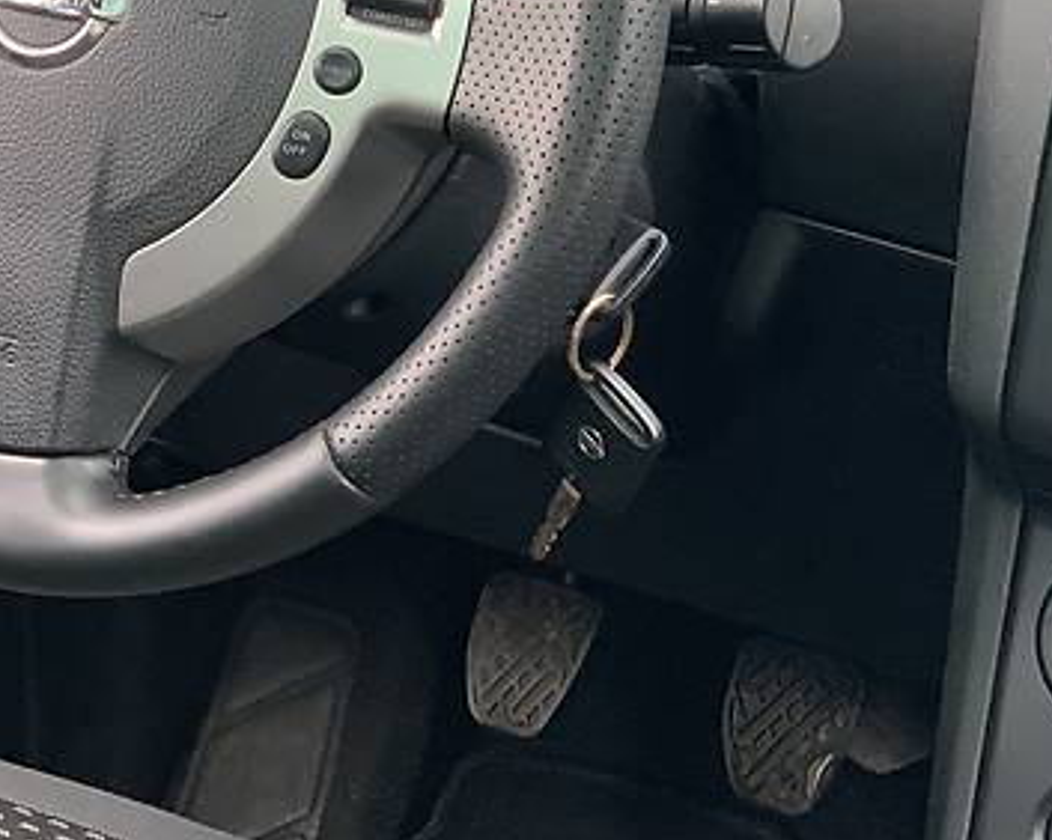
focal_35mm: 115
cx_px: -101
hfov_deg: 16.2
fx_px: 3579
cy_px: 0
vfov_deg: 13.2
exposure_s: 1/116
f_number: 2.4
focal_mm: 6
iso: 64
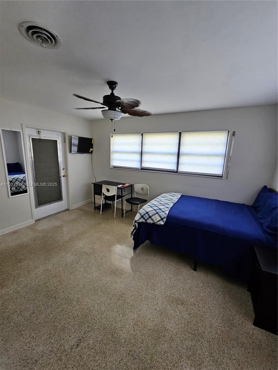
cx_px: 139
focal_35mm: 13
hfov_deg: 89.9
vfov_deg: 106.2
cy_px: 185
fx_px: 139
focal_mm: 2.2
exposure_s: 1/60
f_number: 2.2
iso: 200
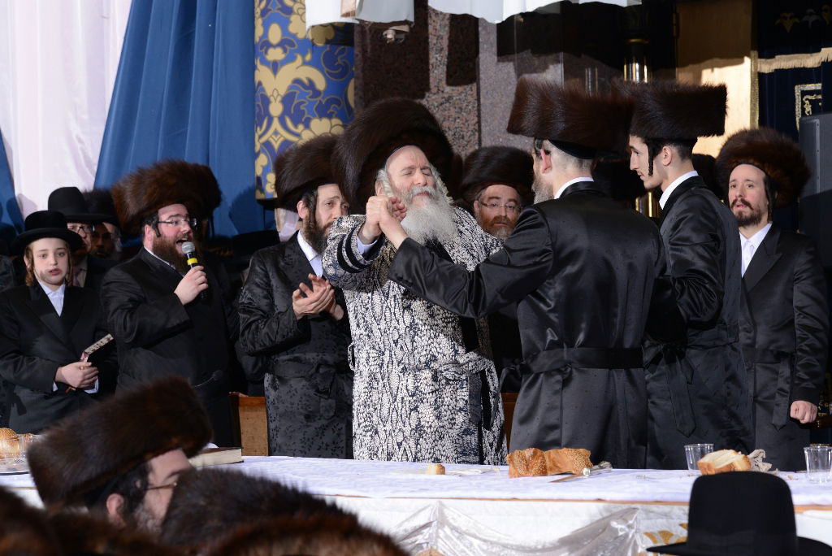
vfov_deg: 14.0
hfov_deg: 20.8
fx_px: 2266
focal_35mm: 98
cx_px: 416
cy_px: 278
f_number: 8
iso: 640
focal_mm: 98
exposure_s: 1/160
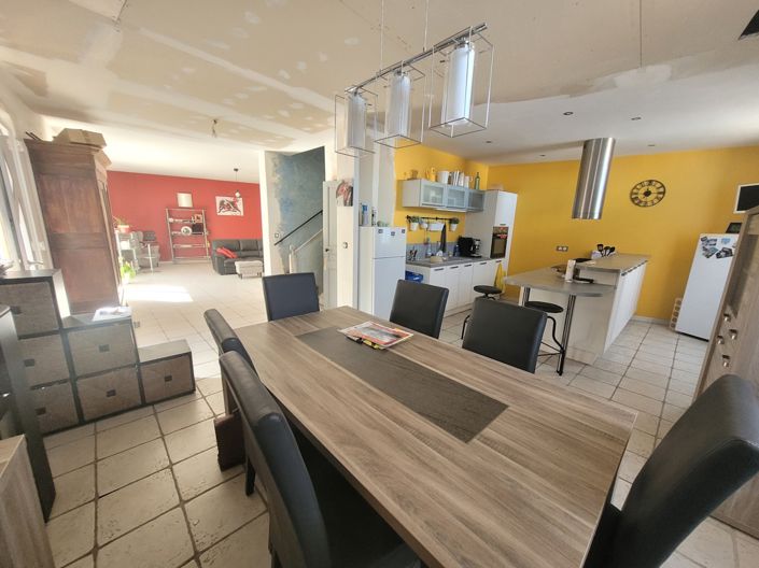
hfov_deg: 106.2
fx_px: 285
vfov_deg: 89.9
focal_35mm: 13
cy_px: 284
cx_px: 380
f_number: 2.2
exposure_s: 1/50
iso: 320
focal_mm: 1.74
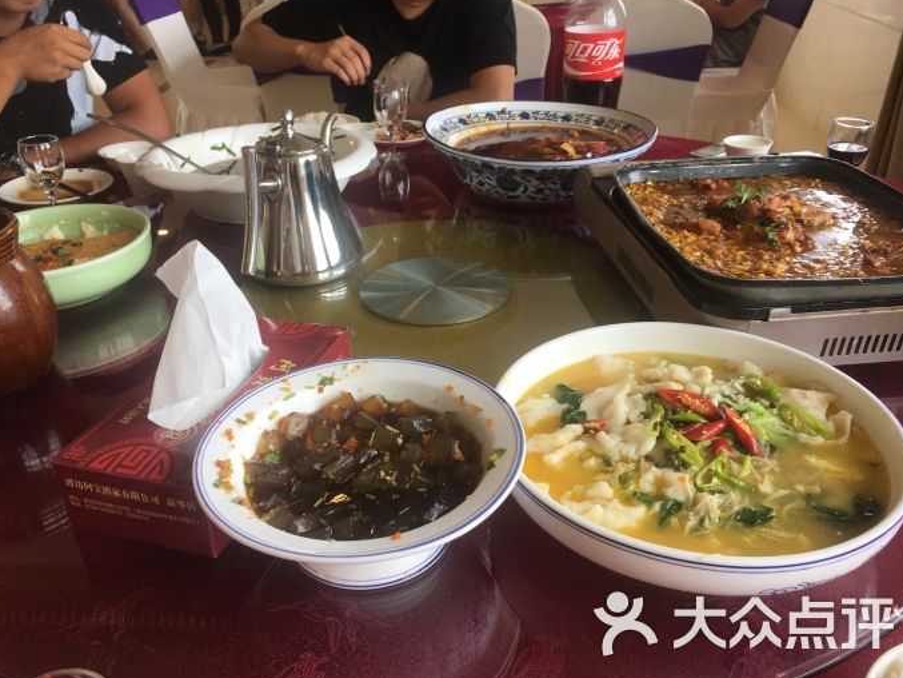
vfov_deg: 46.8
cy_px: 342
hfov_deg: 59.9
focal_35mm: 30
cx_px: 462
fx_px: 783
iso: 32
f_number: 2.2
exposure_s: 1/100
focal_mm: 4.15
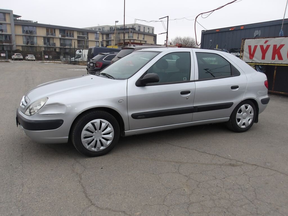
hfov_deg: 65.3
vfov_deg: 51.4
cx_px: 144
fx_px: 225
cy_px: 108
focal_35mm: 27
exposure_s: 1/135
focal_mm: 4.9
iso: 100
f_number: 3
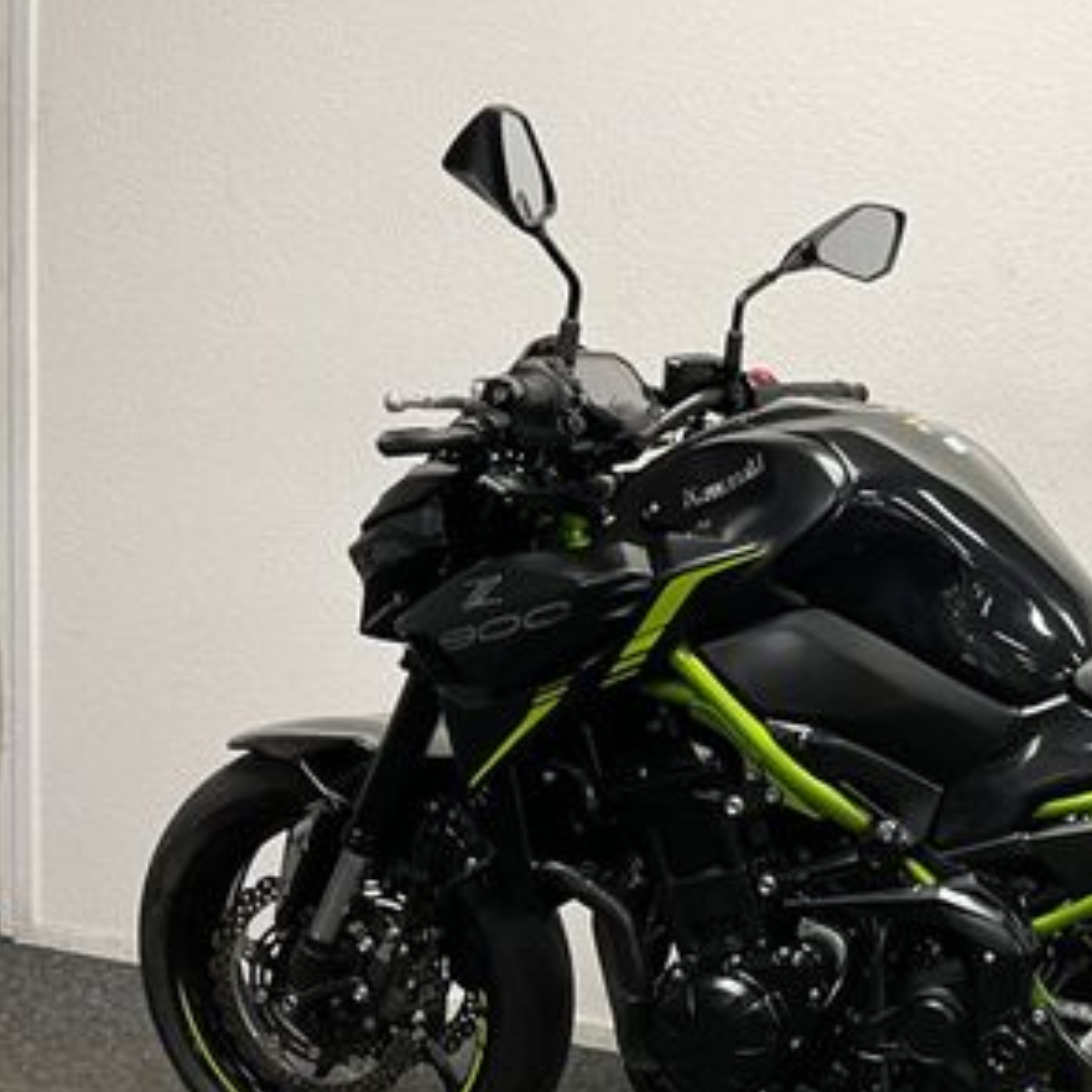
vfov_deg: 33.6
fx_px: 1785
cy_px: 769
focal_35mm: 50
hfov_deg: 32.0
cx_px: 1033
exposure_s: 1/50
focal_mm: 5.1
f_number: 1.6
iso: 80
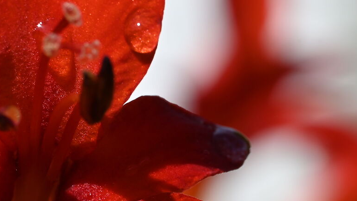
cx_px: 156
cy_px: 265
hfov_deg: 6.3
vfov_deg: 3.6
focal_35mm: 341
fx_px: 3227
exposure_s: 1/125
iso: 100
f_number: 16
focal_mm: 105
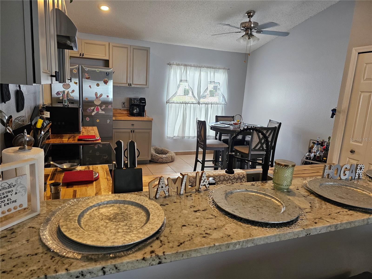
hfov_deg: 73.9
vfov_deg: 58.9
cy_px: 140
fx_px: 247
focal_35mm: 23
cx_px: 186
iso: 200
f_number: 1.7
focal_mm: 6.3
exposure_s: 1/120
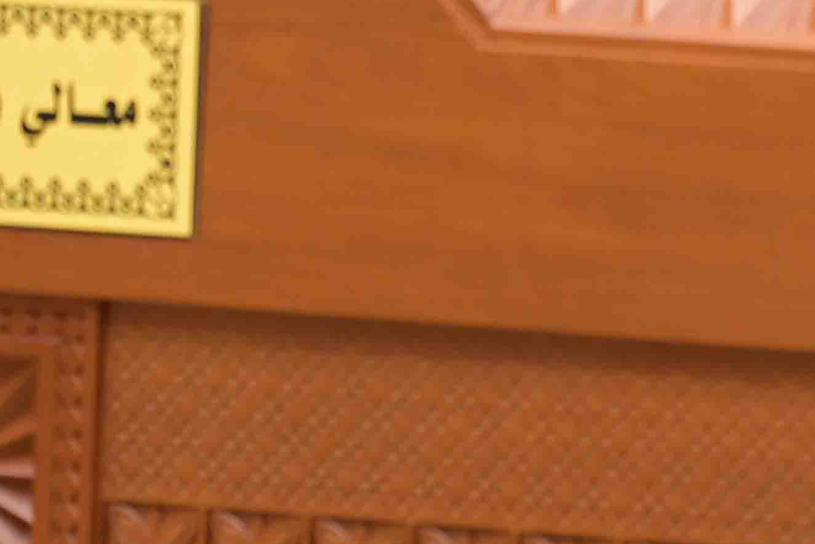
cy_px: -417
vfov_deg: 1.1
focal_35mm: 1250
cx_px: 769
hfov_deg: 1.6
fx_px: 28300
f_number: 2.8
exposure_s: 1/100
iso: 800
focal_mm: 200
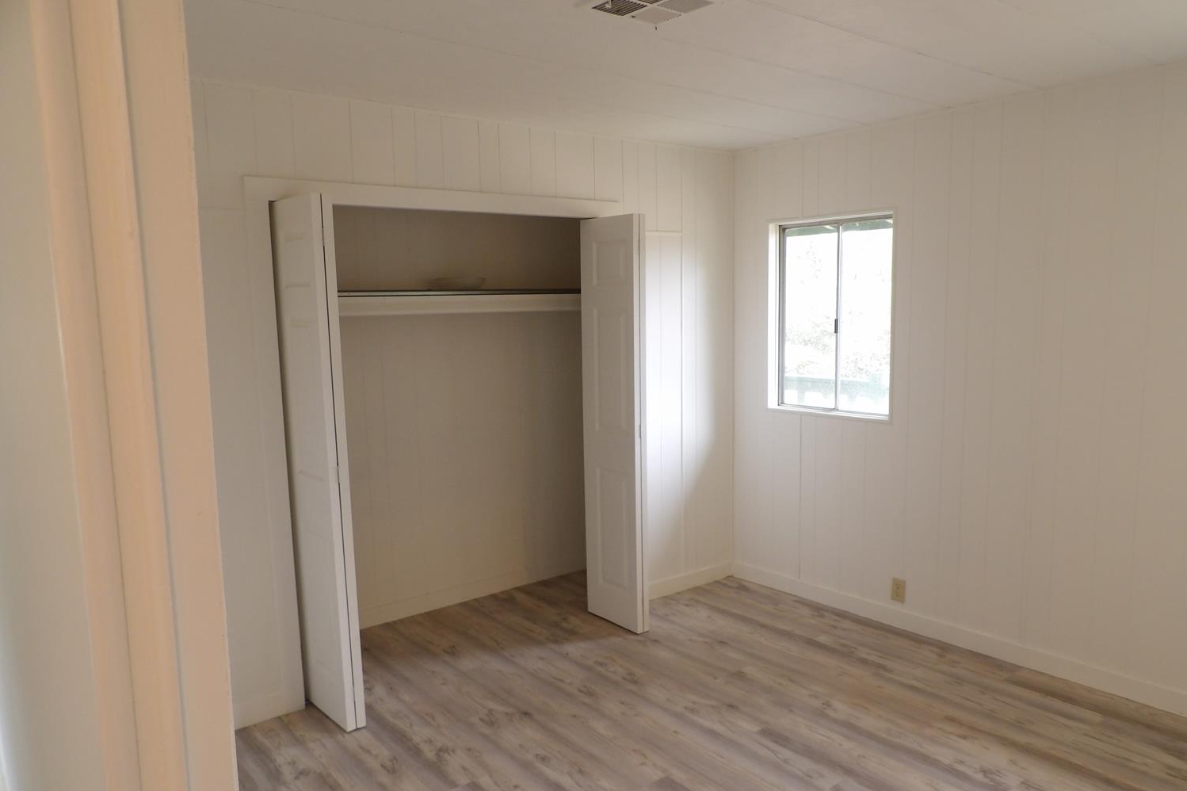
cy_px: 420
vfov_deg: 51.2
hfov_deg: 71.5
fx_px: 824
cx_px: 594
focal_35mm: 25
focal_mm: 4.3
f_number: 3.2
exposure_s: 1/33
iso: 132
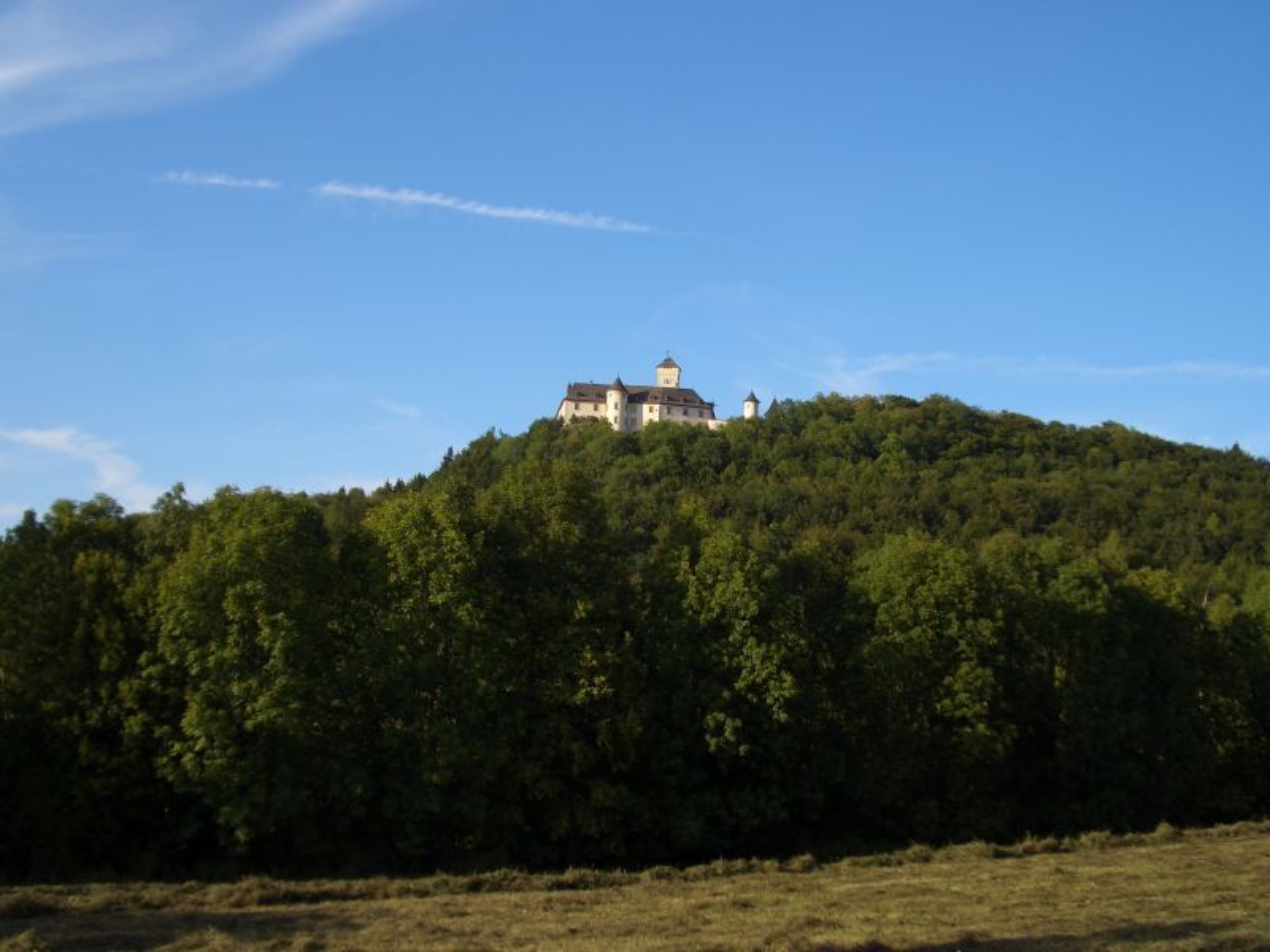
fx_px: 1504
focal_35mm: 41
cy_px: 476
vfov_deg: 35.1
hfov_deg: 45.8
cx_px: 635
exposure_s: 1/320
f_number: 4.6
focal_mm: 6.8
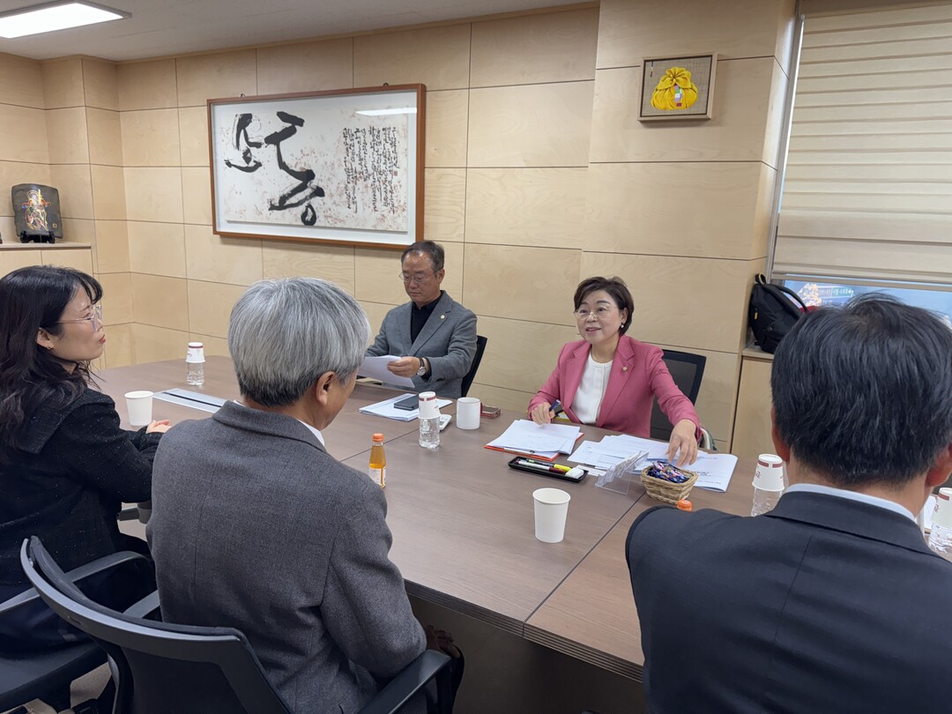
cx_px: 476
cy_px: 357
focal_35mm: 24
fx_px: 660
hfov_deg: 71.6
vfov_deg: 56.8
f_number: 1.78
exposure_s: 1/120
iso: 125
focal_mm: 6.76
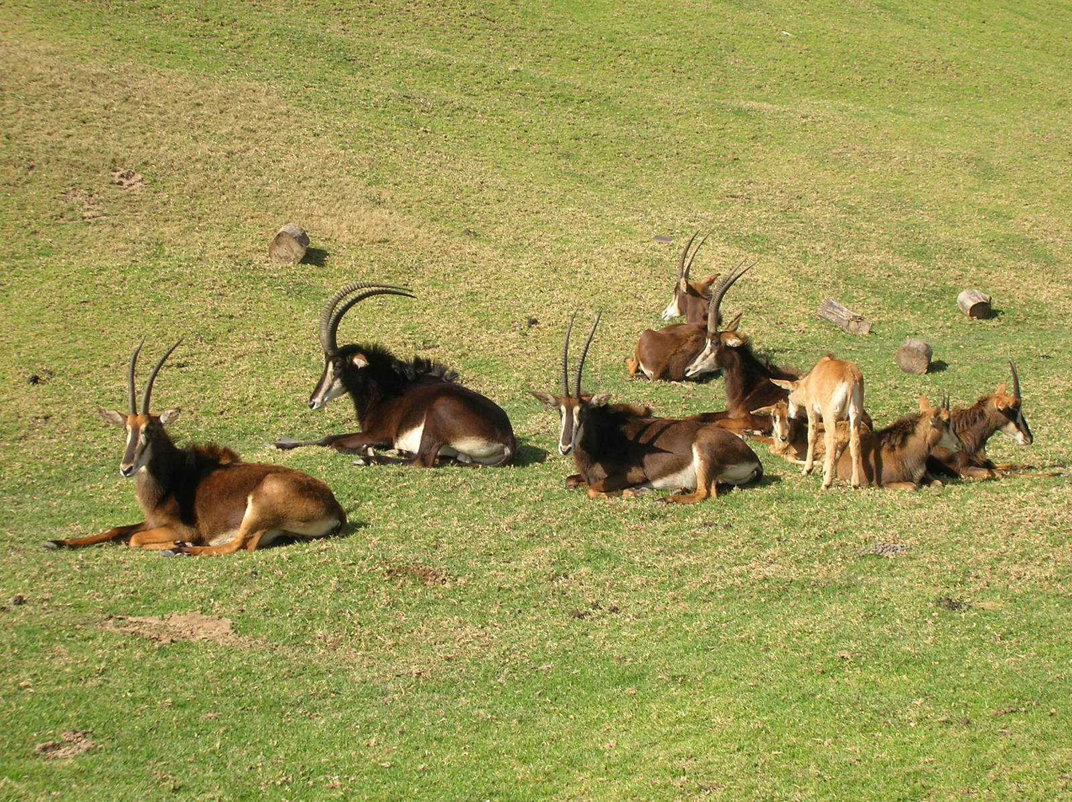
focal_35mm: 66
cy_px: 401
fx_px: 2042
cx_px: 536
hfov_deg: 29.4
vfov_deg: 22.2
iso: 50
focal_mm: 11
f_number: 6.4
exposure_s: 1/138
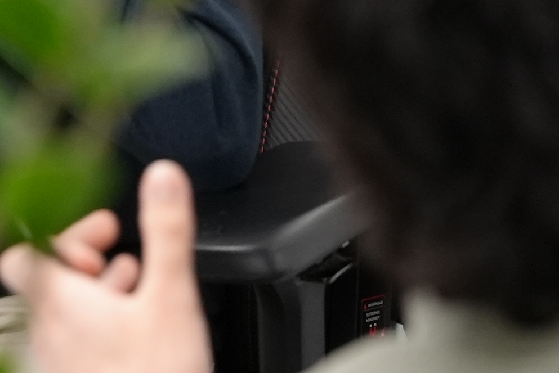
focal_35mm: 299
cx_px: -210
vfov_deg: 4.6
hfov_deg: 6.8
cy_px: -243
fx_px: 4645
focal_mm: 70
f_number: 4
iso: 3200
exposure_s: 1/160
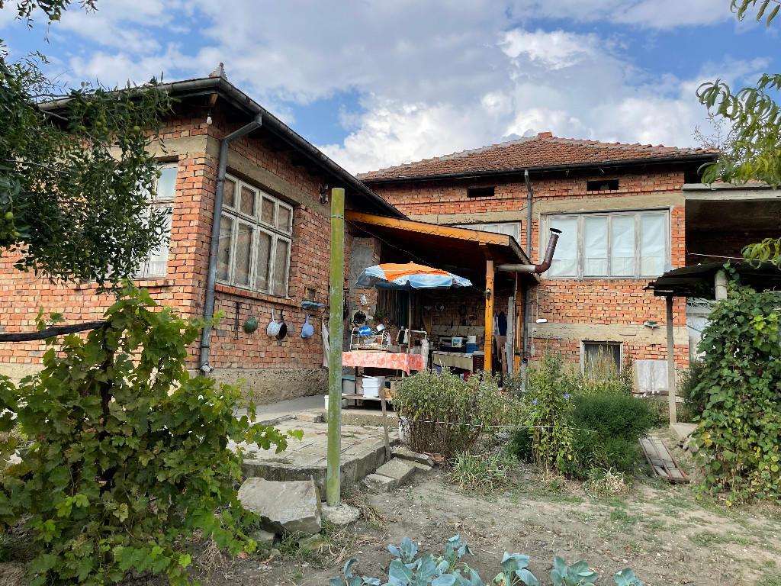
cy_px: 293
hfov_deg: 67.3
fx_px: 587
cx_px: 390
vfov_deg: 53.1
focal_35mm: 26
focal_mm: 5.1
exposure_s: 1/2660
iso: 32
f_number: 1.6
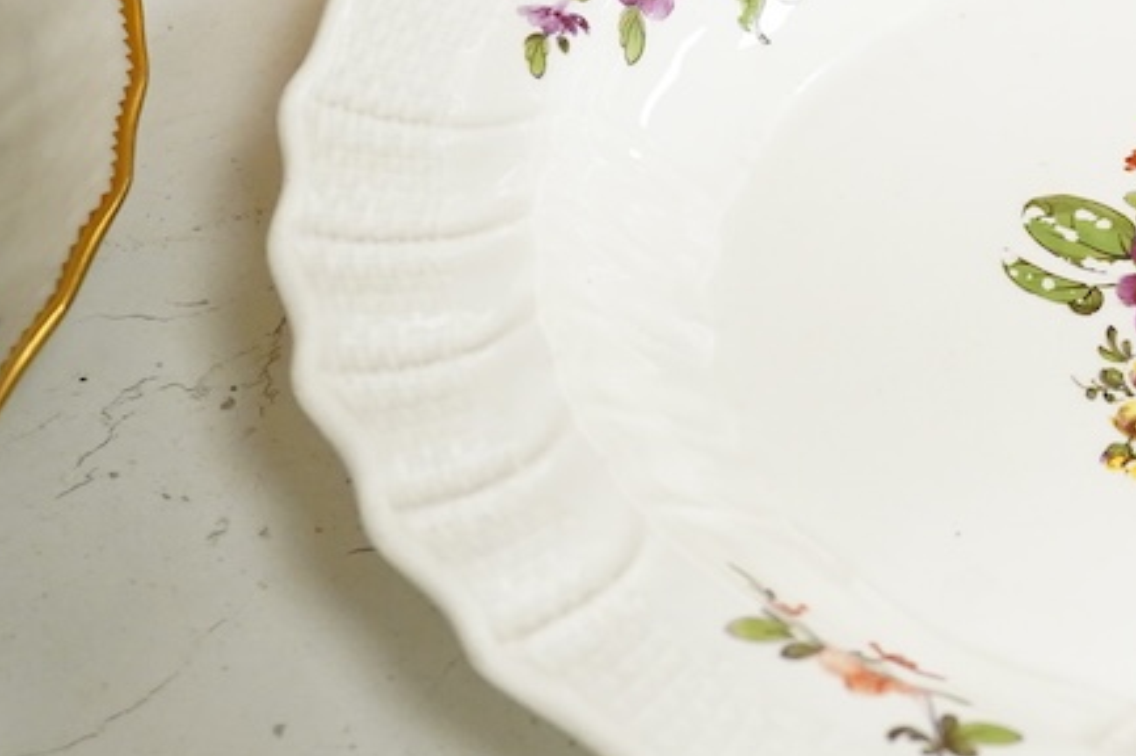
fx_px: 3689
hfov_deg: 17.0
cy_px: 92
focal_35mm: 117
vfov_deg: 11.6
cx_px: 1224
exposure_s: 1/160
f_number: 7.1
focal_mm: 30
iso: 2500
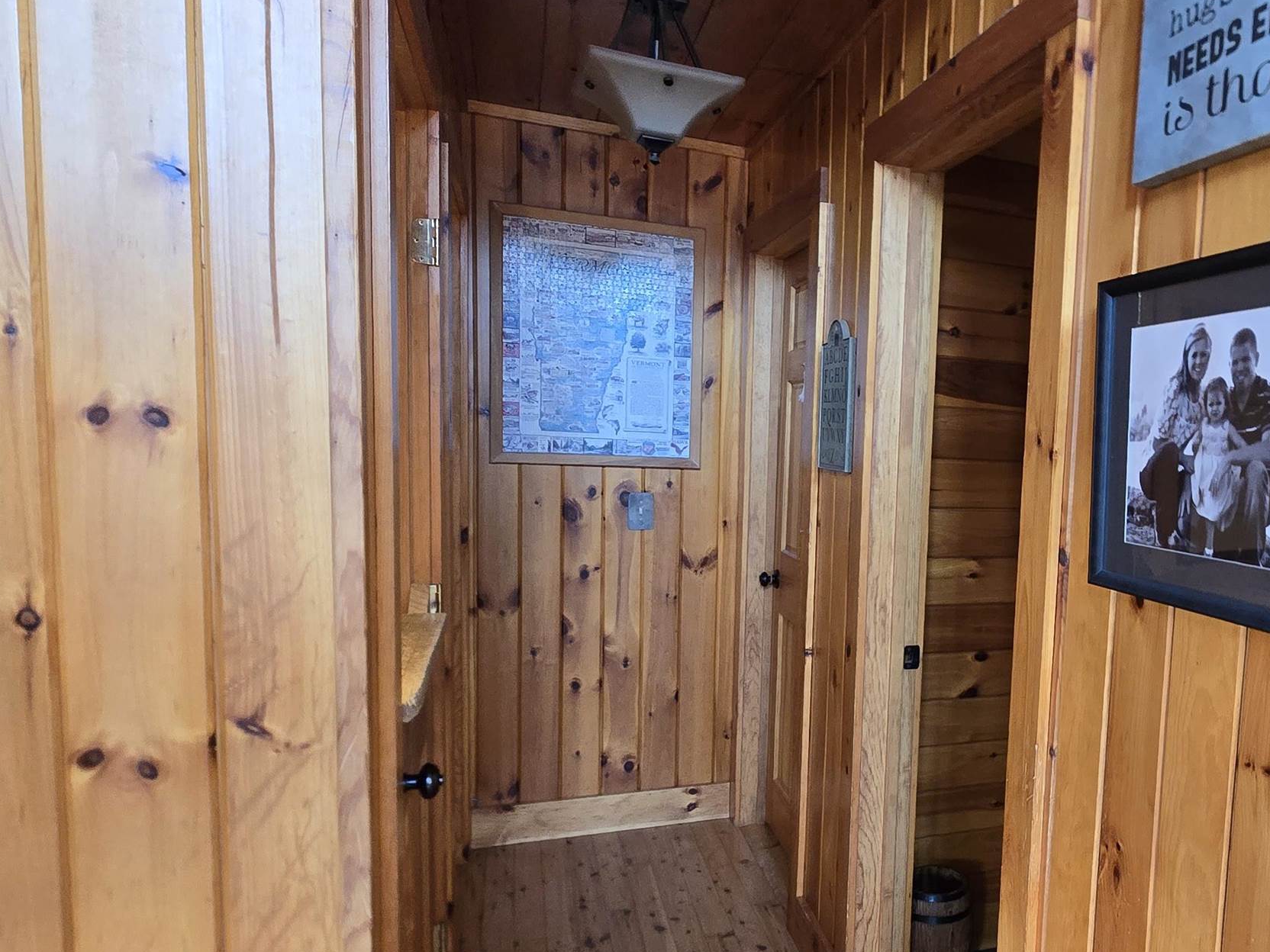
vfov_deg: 56.6
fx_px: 881
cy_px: 546
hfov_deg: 66.0
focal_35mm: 24
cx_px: 989
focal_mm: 2.2
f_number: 2.2
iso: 500
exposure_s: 1/60
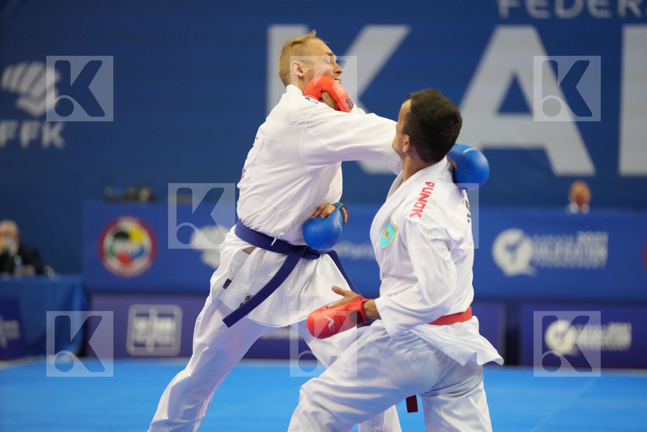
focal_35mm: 186
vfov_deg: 7.4
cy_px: 216
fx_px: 3343
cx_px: 324
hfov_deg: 11.1
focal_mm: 186
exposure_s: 1/1000
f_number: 2.8
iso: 4000
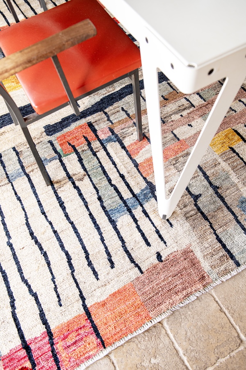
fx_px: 328
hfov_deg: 41.1
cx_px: 123
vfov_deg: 58.8
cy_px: 185
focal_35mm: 32
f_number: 4.5
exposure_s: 1/60
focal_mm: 32
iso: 400
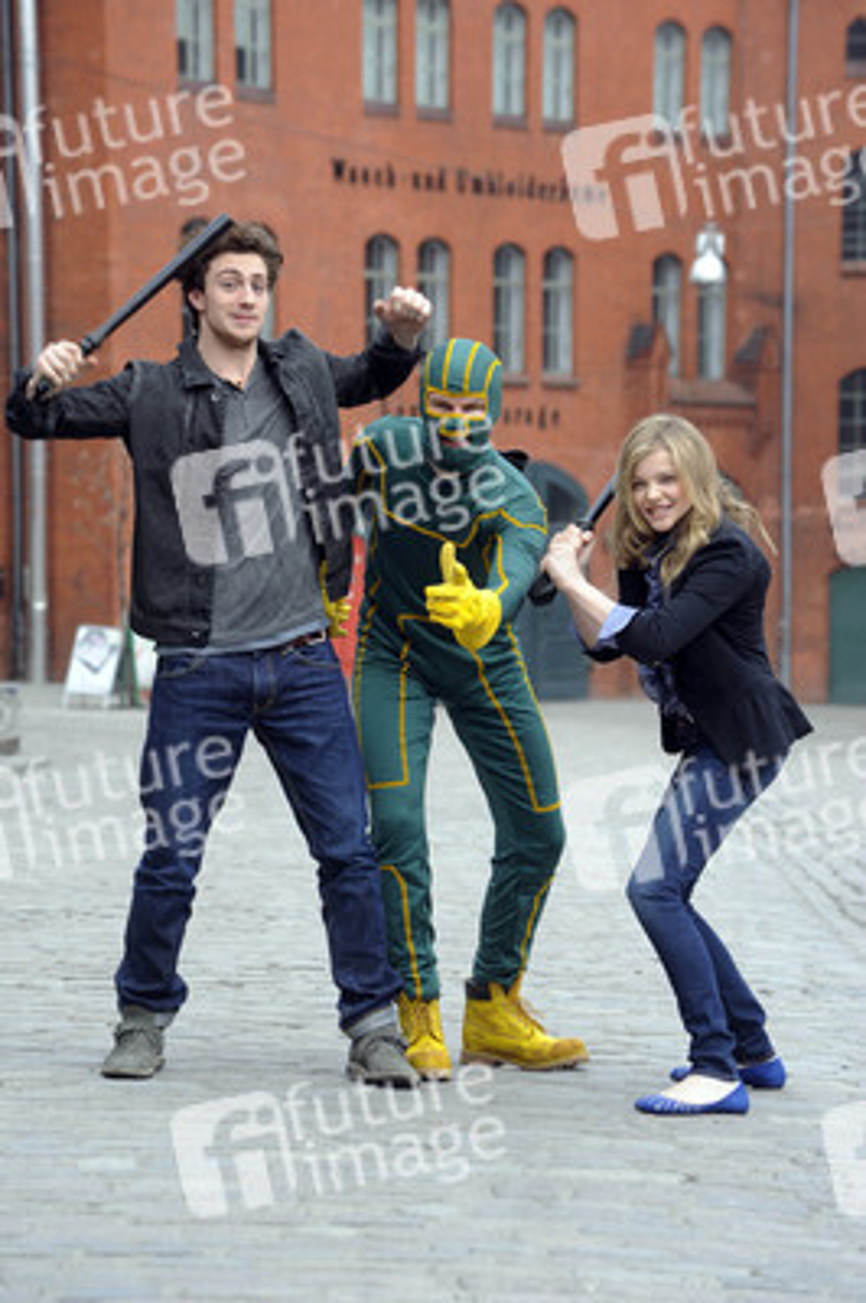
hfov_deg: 9.4
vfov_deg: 14.2
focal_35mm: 145
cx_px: 433
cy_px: 652
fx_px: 5241
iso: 320
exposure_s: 1/250
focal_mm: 145
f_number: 8
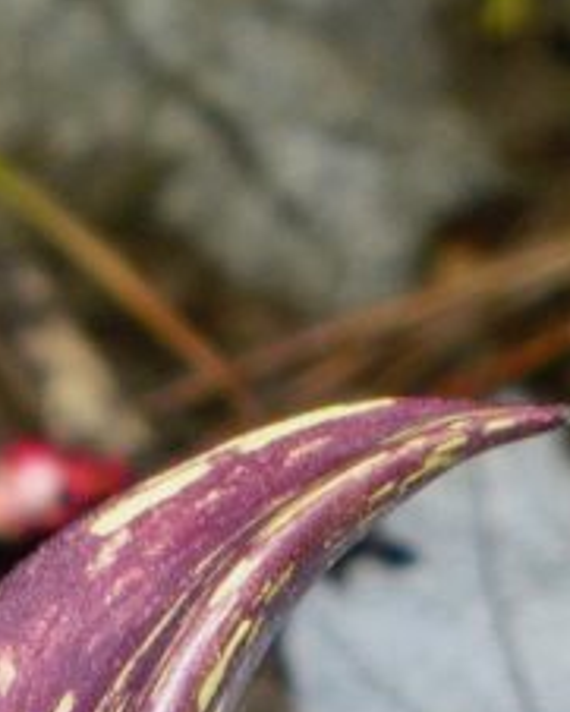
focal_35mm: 2653
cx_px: 120
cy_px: 1251
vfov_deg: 0.7
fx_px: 55907
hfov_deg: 0.6
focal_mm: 108
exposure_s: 1/100
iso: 160
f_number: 3.2
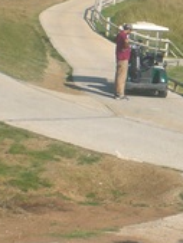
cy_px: 93
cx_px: 218
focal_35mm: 108
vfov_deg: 18.2
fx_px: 760
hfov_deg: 13.4
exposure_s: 1/500
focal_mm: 6.3
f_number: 4.4
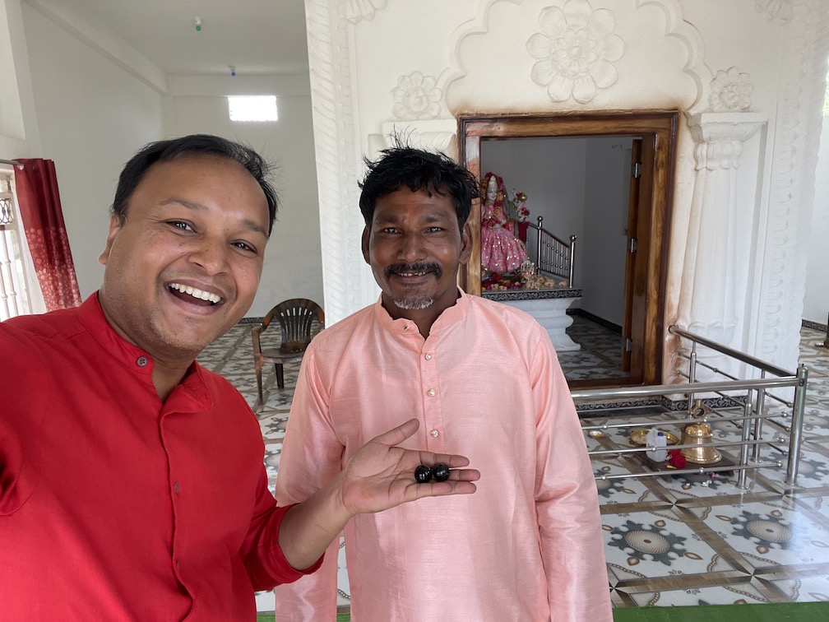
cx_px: 414
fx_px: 551
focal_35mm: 23
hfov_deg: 73.9
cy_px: 311
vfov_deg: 58.9
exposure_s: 1/102
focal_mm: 2.71
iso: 100
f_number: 2.2
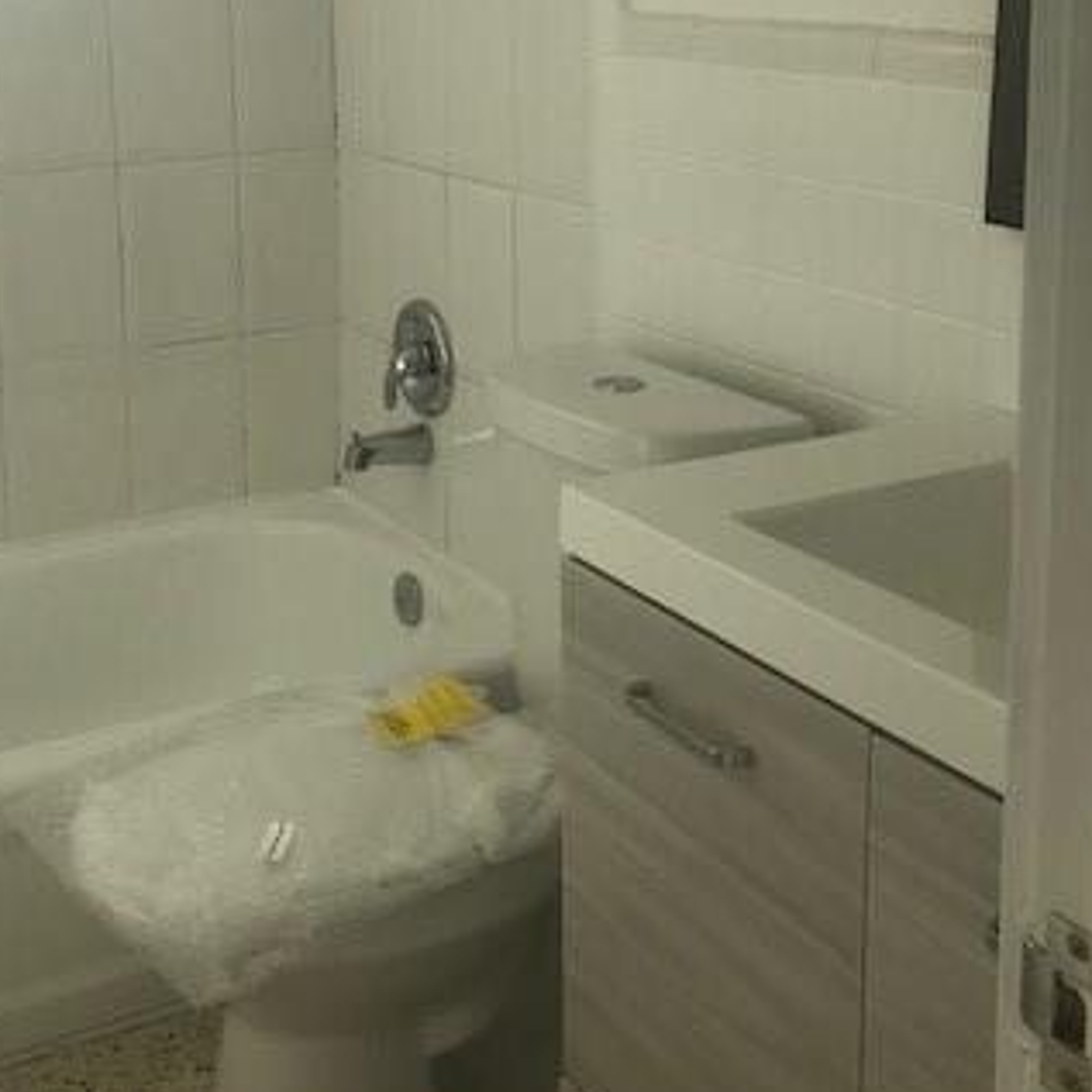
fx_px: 1785
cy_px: 258
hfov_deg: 33.7
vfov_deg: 33.3
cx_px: 362
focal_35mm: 50
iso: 20
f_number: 1.8
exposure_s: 1/929
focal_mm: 3.99
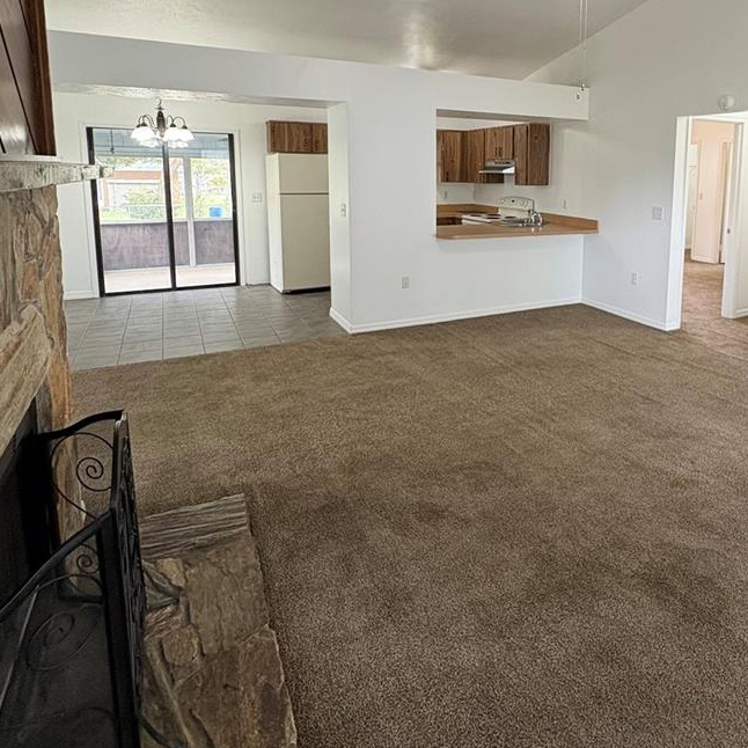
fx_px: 562
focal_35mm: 23
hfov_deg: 65.8
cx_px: 487
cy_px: 244
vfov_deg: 65.3
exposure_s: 1/60
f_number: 2.2
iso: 250
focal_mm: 2.22
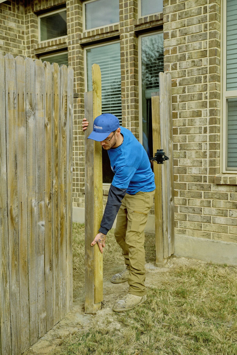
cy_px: 178
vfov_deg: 50.7
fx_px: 375
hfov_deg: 35.0
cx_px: 118
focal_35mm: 38
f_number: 5.6
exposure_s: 1/640
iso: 200
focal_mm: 38
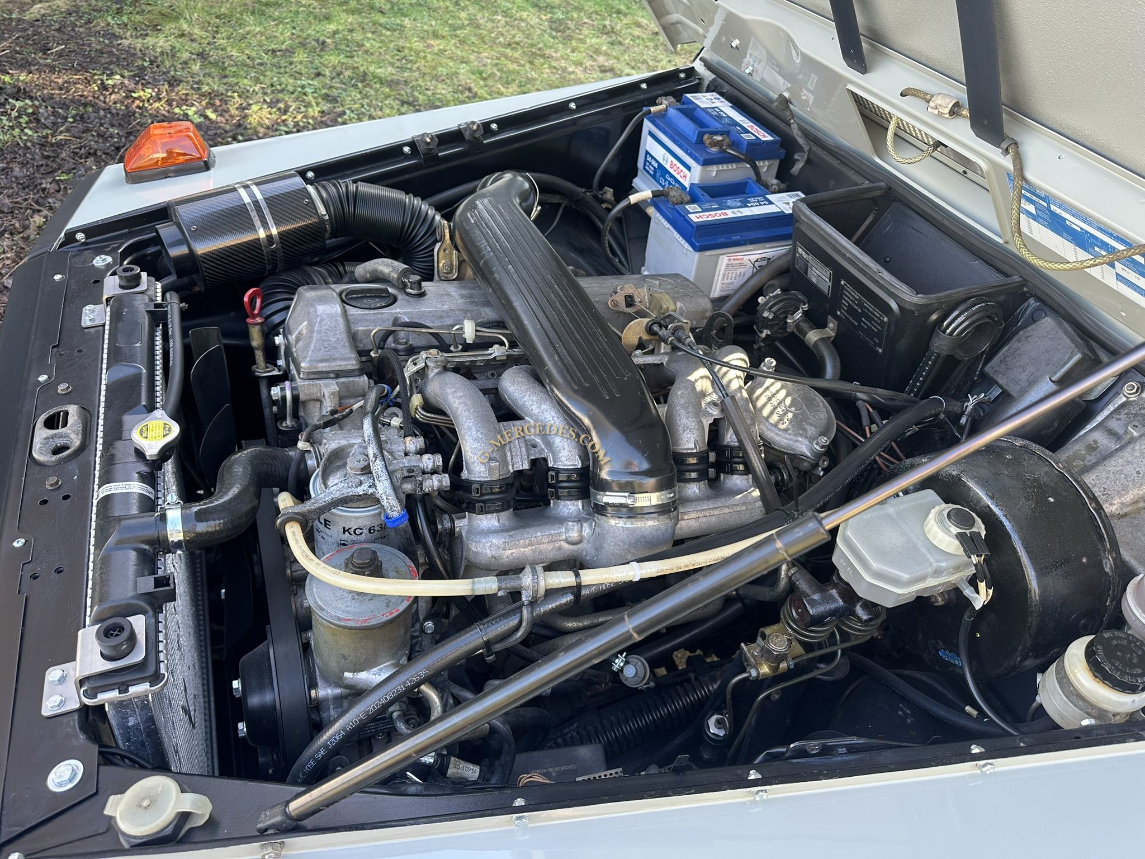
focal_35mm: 24
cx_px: 572
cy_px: 430
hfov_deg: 71.6
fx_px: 794
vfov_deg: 56.8
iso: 80
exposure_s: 1/121
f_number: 1.78
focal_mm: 6.86
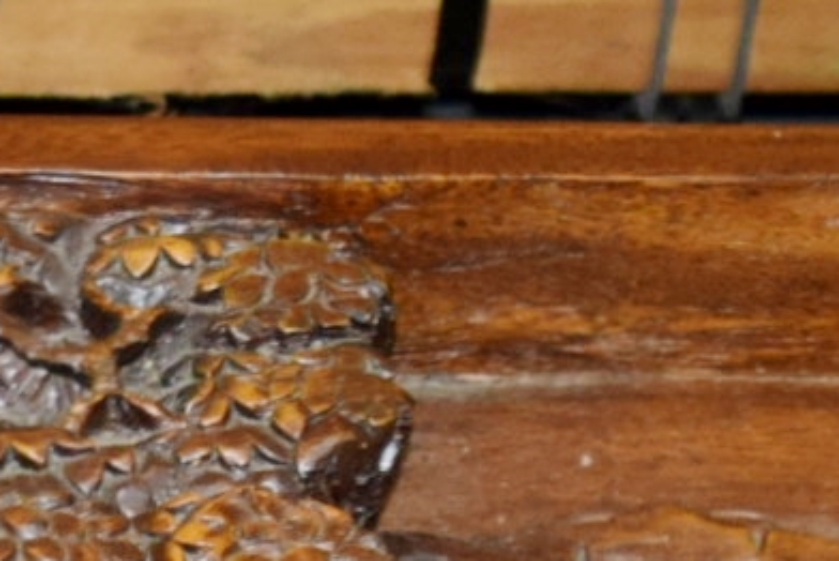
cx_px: -220
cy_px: 1679
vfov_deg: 5.6
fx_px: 5341
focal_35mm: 229
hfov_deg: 8.9
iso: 800
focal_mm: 20
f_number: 3.8
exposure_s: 1/60
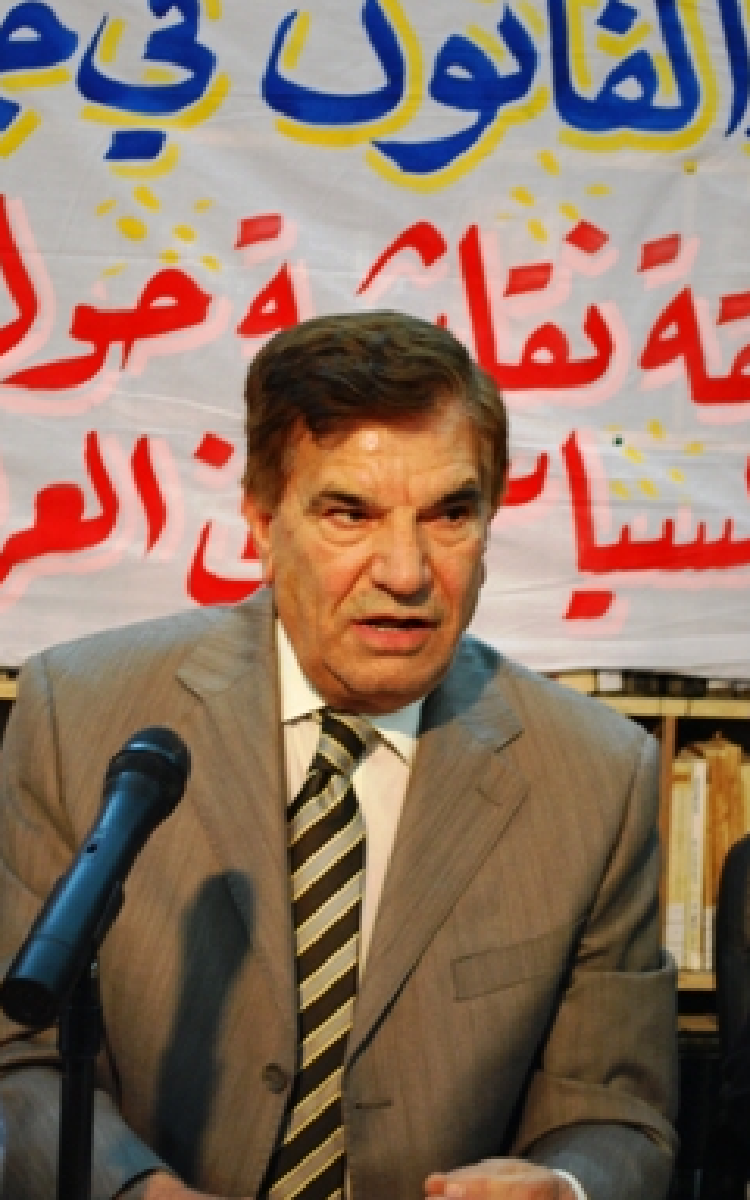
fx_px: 2420
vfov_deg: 27.8
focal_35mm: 74
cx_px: 352
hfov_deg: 17.6
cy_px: 598
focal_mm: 48
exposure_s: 1/20
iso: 800
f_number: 5.6
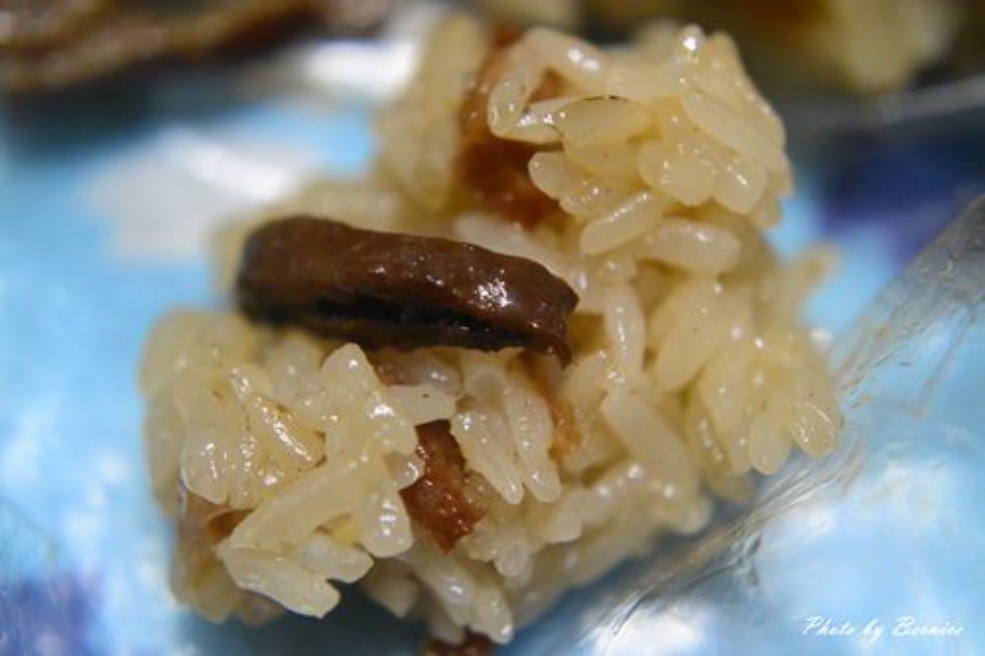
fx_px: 1340
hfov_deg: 40.4
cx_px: 492
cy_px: 328
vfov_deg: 27.5
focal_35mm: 49
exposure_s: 1/60
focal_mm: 18.5
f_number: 1.8
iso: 800
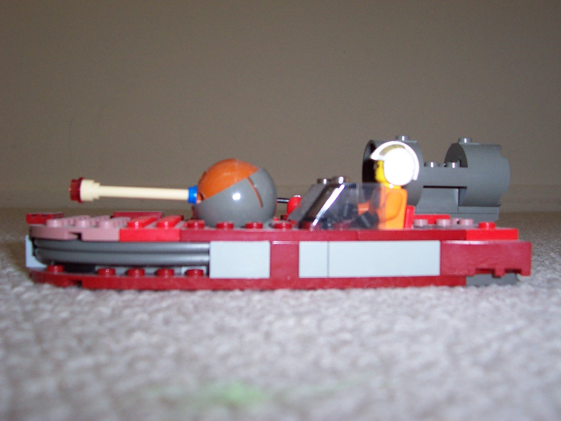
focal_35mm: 37
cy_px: 210
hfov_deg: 50.1
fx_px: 600
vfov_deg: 38.7
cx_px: 280
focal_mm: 5.6
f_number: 2.8
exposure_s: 1/60
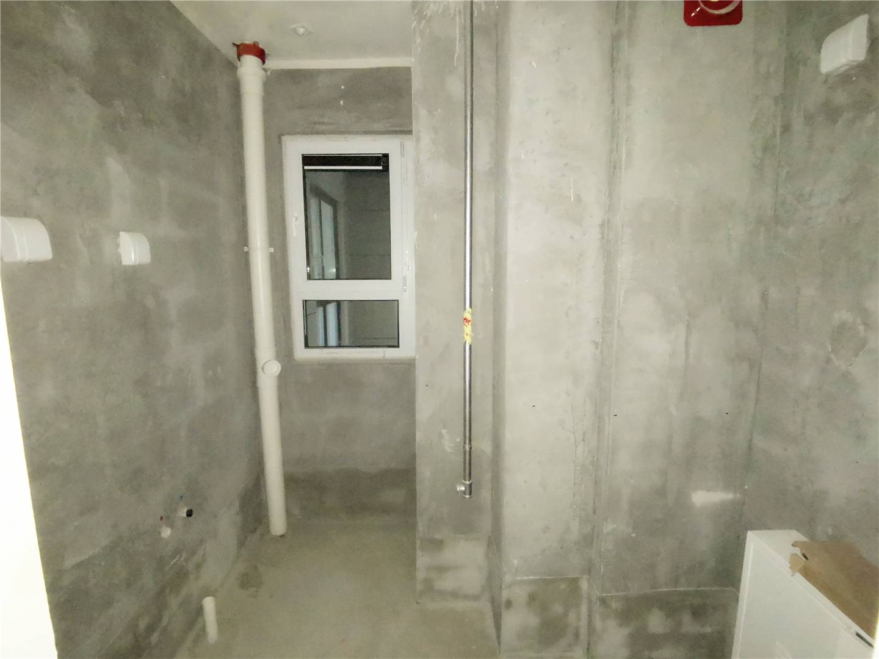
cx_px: 440
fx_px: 432
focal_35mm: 17
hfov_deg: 91.0
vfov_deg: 74.7
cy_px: 330
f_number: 2.2
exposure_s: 1/25
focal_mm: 2.26
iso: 1000
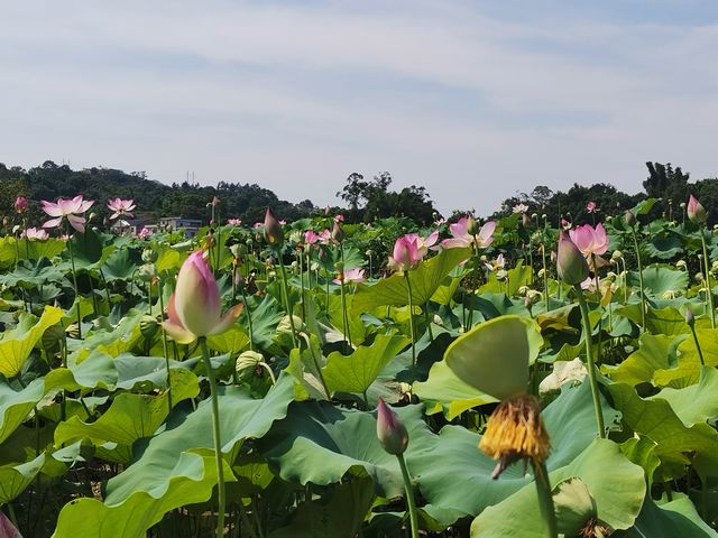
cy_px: 269
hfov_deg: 36.8
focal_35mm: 52
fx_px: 1079
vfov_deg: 28.0
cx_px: 359
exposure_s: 1/1946
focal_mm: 4.75
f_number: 1.8
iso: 50
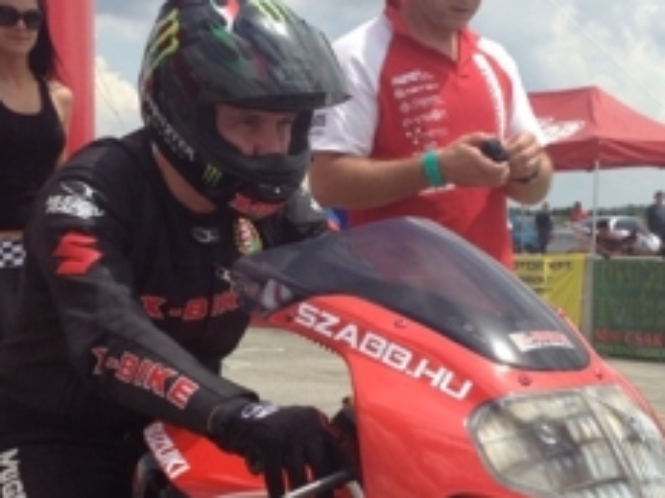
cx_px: 279
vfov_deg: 17.3
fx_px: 1632
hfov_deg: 23.0
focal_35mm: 85
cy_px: 262
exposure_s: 1/2045
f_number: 2.4
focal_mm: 4.28
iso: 50
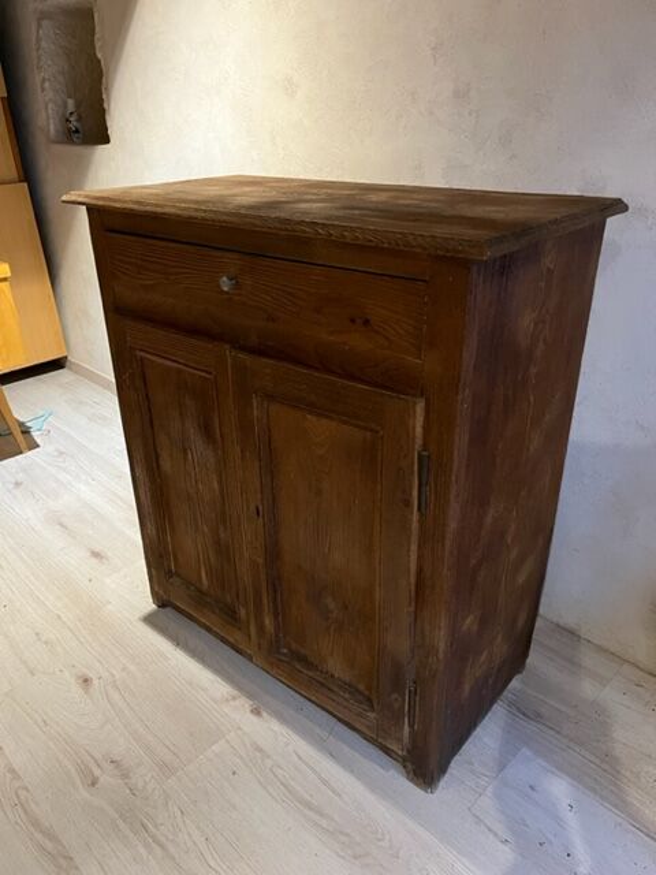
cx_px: 328
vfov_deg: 67.3
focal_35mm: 26
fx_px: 657
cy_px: 438
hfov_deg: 53.1
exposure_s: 1/40
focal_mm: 5.1
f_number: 1.6
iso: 640
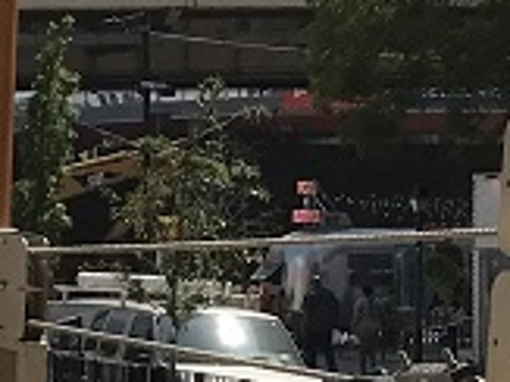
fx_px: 3033
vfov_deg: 7.2
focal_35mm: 206
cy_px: 398
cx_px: -704
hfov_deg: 8.7
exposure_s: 1/3195
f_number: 1.8
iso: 20
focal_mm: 3.99
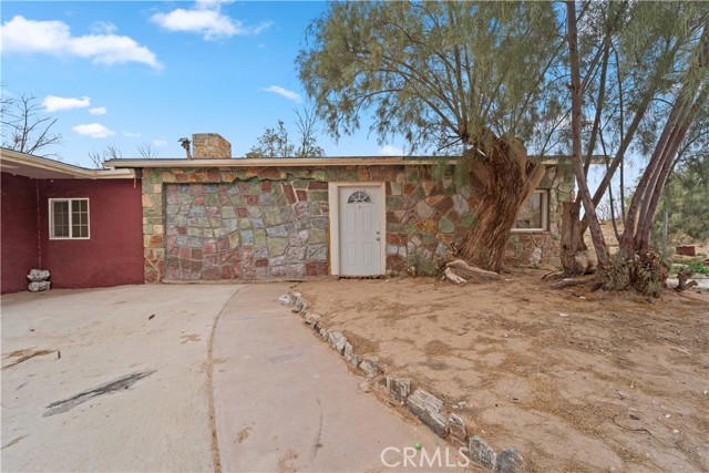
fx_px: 276
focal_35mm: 14
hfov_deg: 104.2
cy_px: 236
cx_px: 354
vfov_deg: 81.2
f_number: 9
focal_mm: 14
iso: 400
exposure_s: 1/80
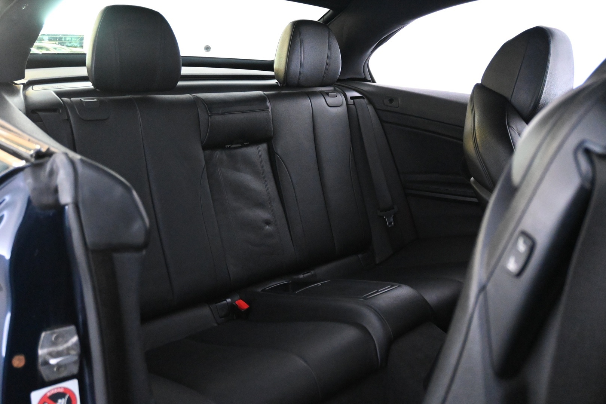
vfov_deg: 39.1
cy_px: 202
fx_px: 568
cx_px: 303
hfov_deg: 56.1
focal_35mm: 34
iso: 8000
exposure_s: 1/40
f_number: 4
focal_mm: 22.5
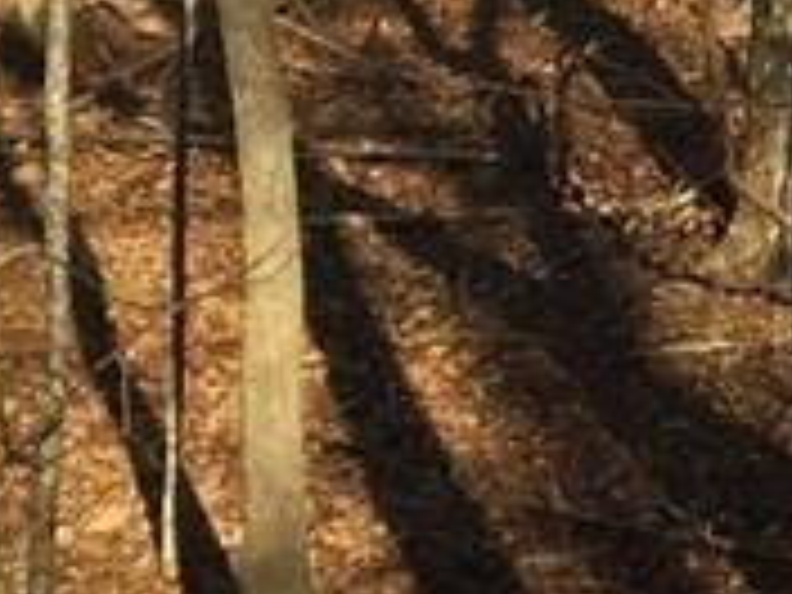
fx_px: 3867
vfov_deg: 8.4
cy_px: -585
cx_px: 1588
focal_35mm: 169
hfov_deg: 10.7
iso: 32
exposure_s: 1/542
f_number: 2.2
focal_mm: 4.15
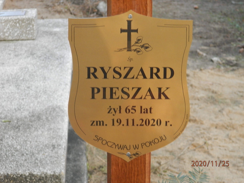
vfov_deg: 9.7
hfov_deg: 12.9
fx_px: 1078
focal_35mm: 153
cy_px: 92
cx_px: 122
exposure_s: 1/80
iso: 200
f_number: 4.9
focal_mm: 27.4
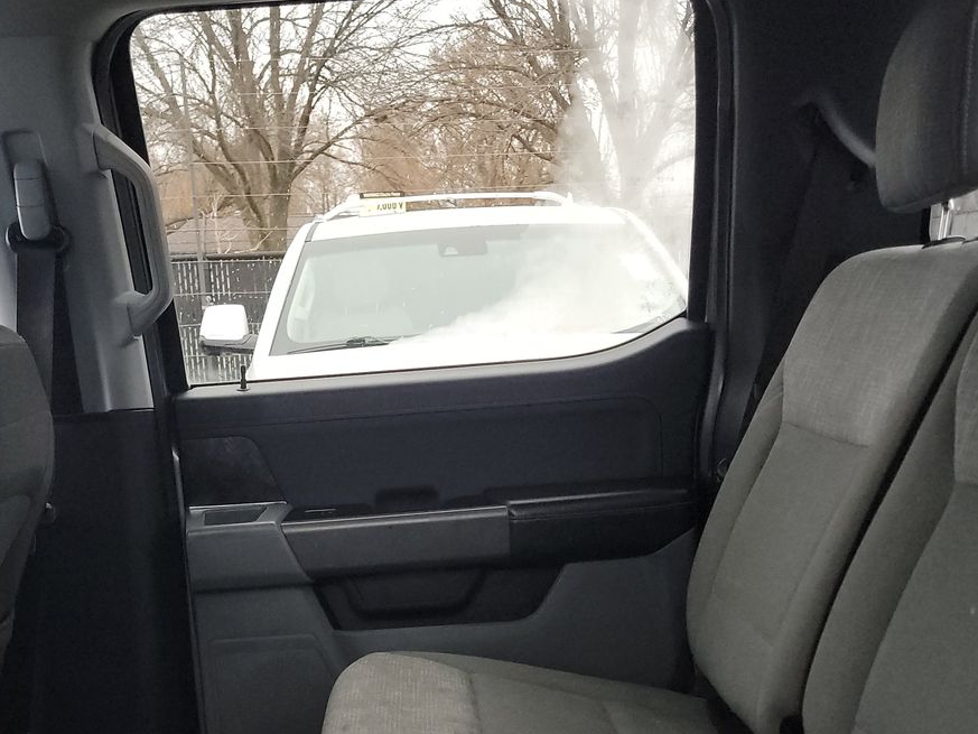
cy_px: 620
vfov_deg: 31.7
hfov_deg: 42.8
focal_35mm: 44
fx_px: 1243
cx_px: 403
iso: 1454
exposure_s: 1/59
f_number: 1.8
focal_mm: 6.7
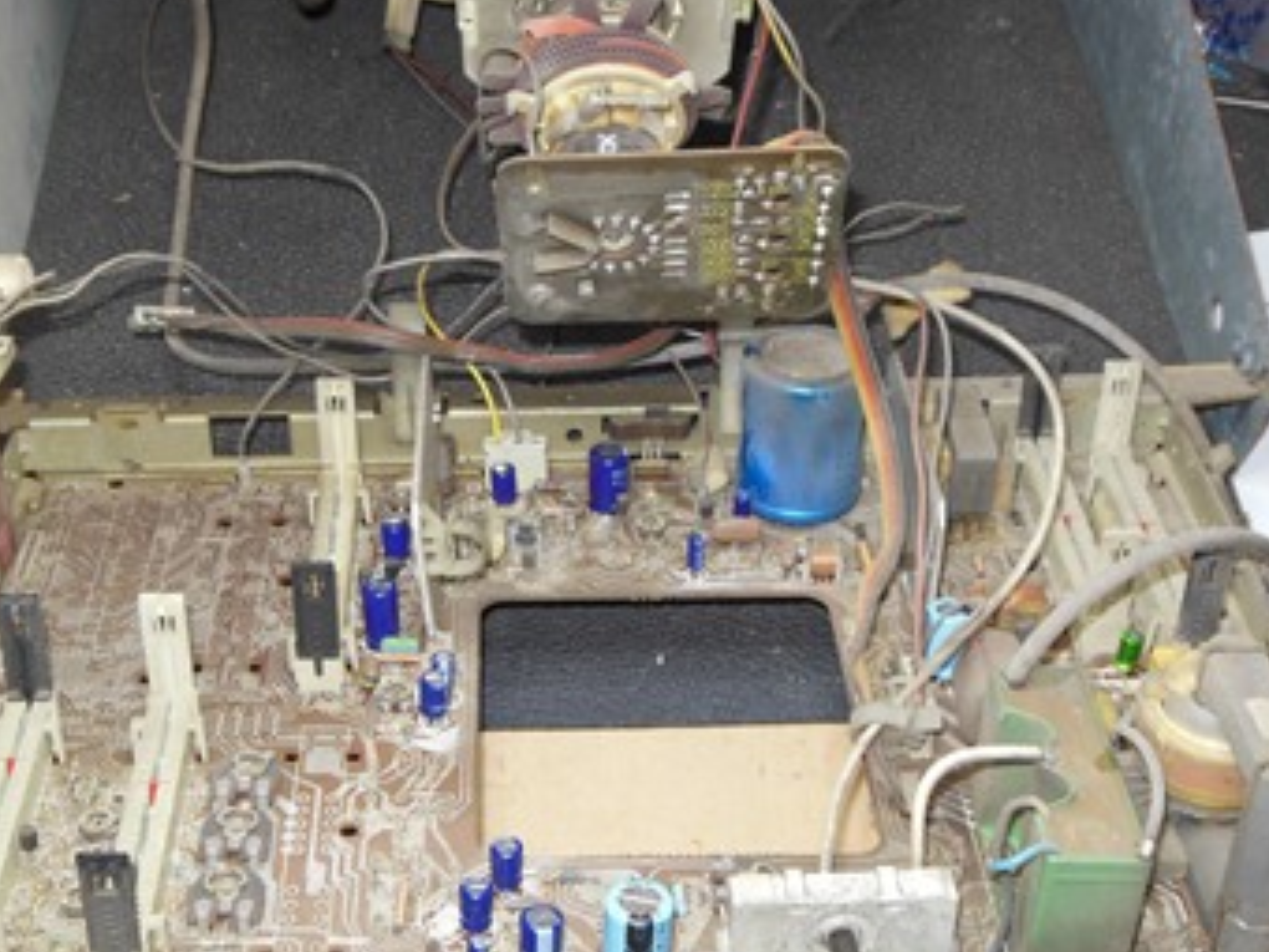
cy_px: 482
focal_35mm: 50
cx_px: 627
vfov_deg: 29.1
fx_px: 1833
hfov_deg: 38.2
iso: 200
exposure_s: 1/30
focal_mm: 6.8
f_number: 3.6
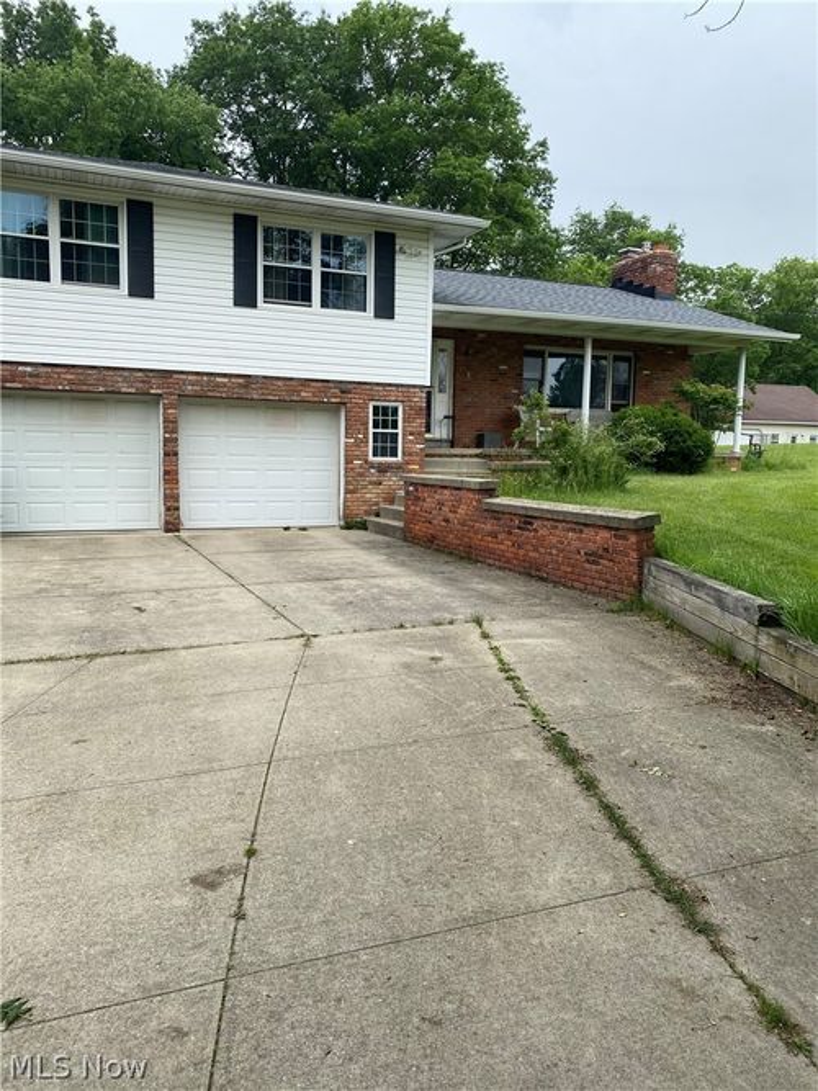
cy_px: 546
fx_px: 819
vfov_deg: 67.3
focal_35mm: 26
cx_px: 409
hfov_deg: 53.0
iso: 32
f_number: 1.8
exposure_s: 1/1678
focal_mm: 4.25
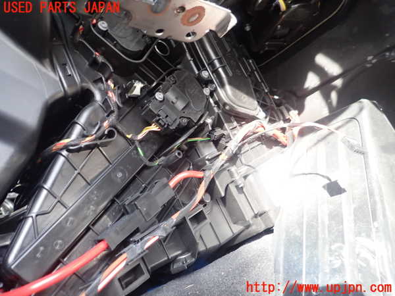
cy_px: 148
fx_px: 285
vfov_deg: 54.9
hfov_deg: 69.4
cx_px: 198
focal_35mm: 25
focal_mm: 4.5
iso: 320
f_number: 2
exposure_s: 1/30
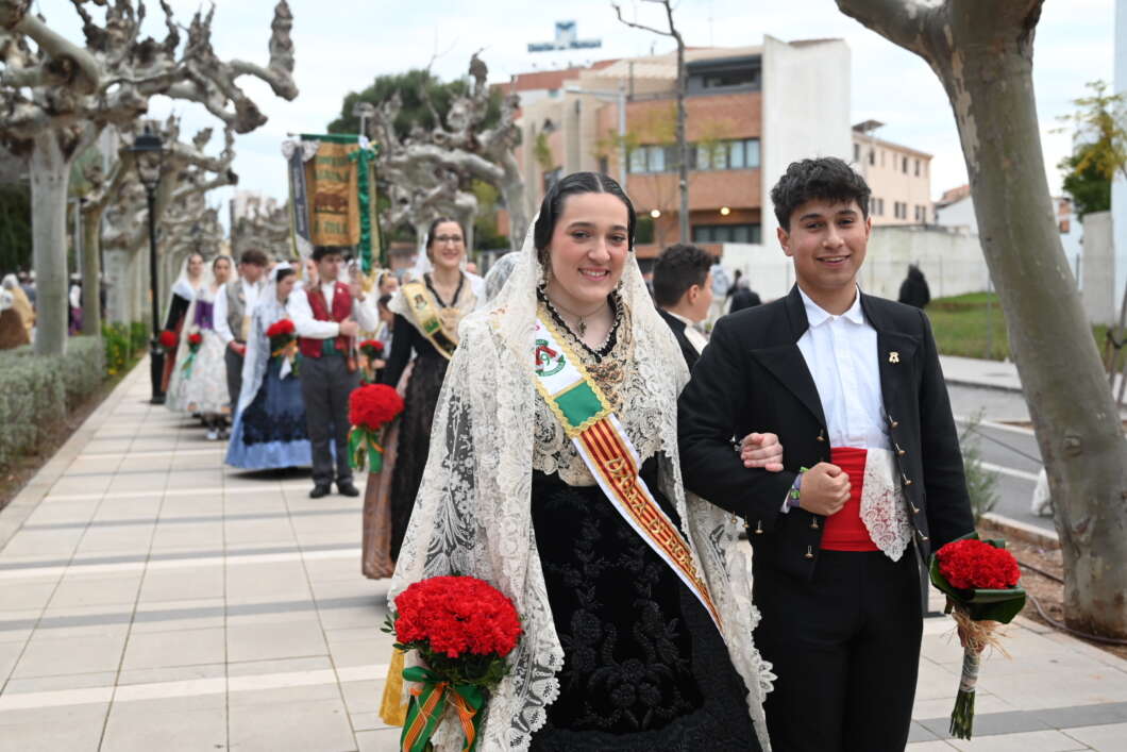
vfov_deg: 30.5
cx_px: 564
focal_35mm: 44
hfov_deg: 44.5
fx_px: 1378
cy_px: 376
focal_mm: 44
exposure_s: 1/100
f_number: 4
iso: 640
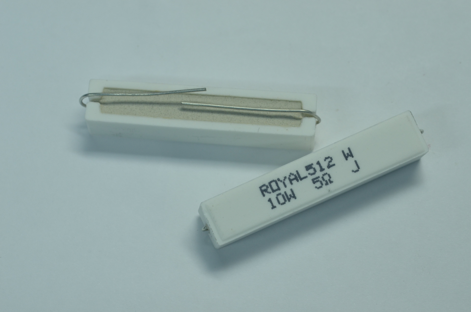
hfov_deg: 22.7
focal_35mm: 90
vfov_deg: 15.1
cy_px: 156
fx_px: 1175
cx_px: 236
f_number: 9
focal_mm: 60
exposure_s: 1/30
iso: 640
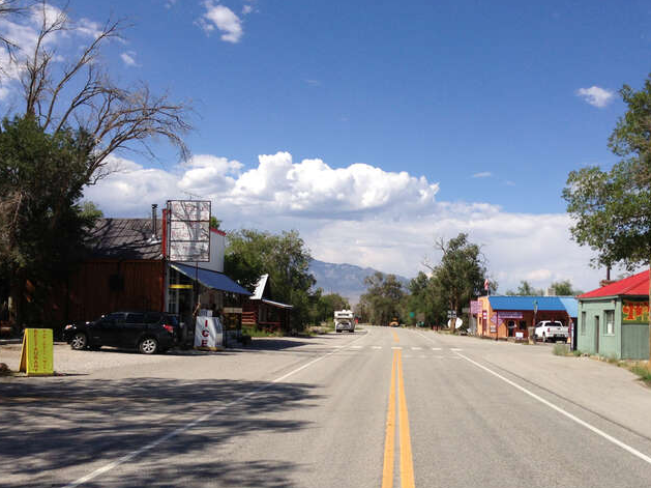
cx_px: 383
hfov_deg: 44.6
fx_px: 789
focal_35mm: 42
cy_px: 291
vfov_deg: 34.2
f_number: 2.4
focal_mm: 4.13
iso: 50
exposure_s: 1/2584
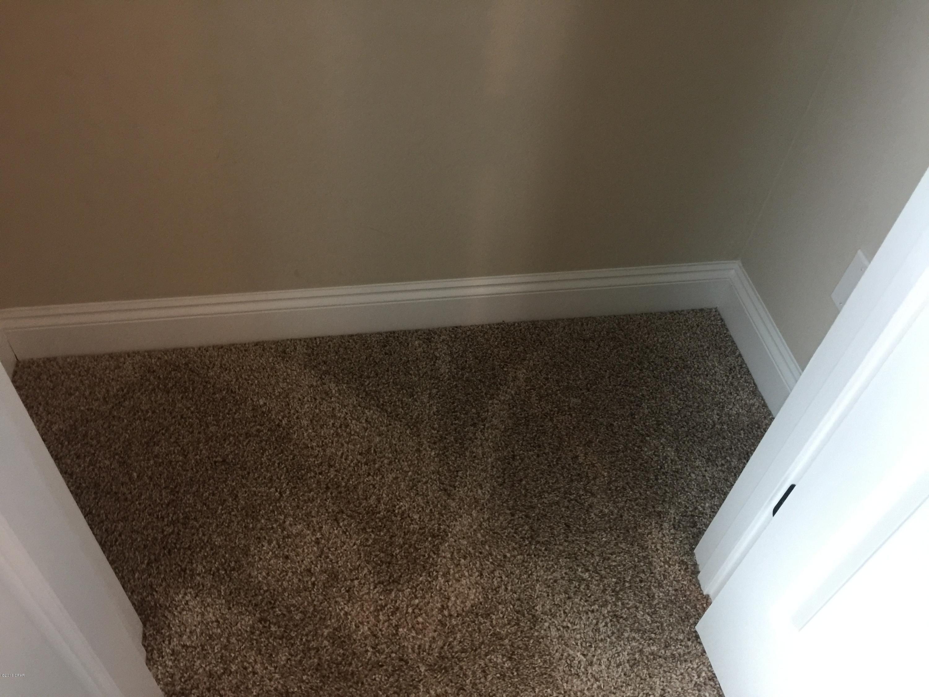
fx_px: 778
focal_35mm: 29
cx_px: 464
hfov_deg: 61.7
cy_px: 348
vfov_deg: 48.2
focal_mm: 4.15
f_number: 2.2
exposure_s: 1/15
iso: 125
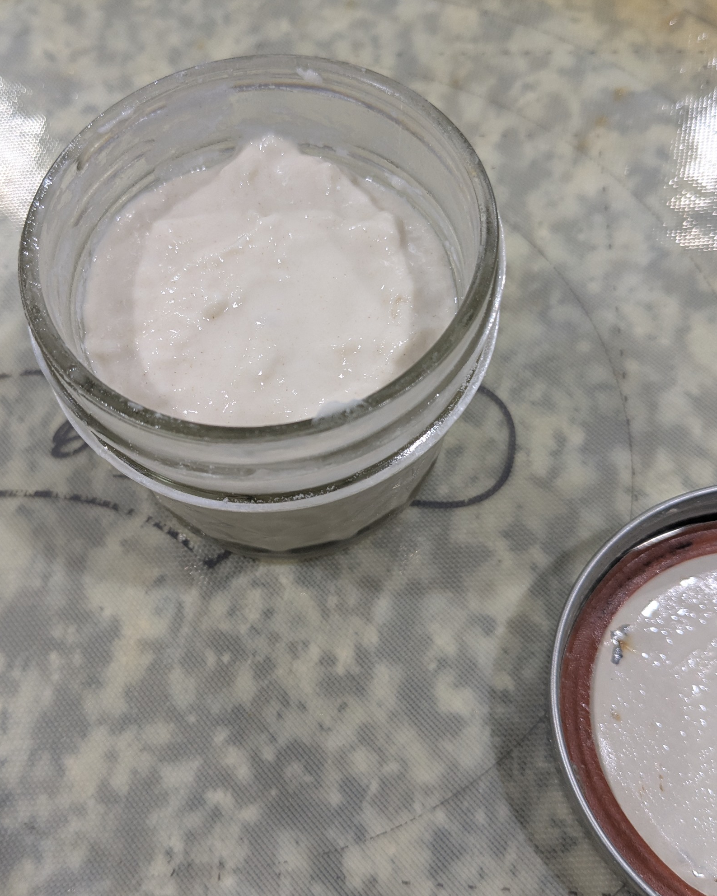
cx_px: 305
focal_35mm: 34
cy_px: 440
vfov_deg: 52.8
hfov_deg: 43.2
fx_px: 902
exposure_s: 1/30
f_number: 1.73
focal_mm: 4.38
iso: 100
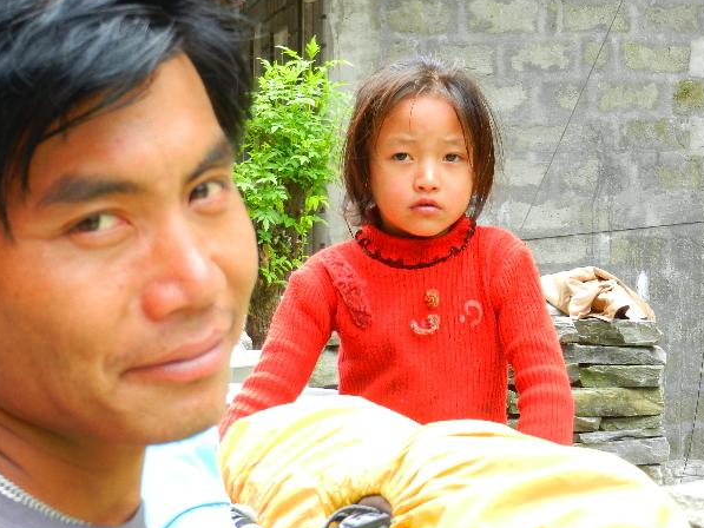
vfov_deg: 12.2
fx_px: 2482
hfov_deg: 16.1
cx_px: 277
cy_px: 253
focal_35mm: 122
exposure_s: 1/80
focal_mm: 16.3
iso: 160
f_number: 4.9
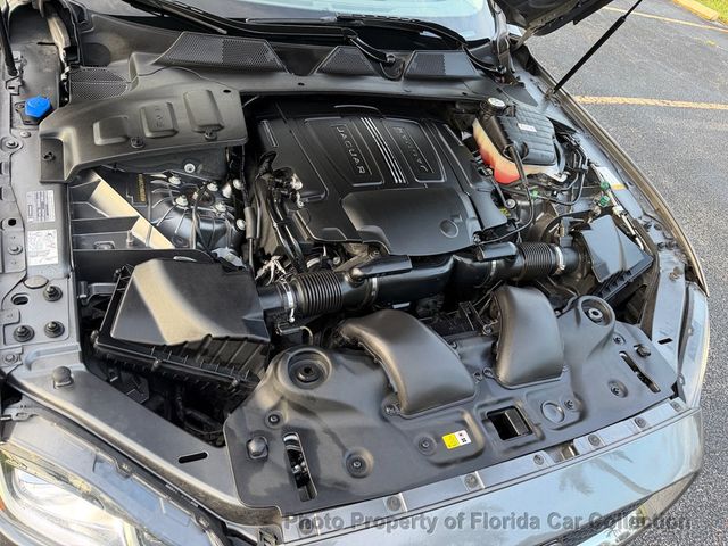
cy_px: 273
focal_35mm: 24
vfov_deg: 56.8
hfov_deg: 71.6
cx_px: 364
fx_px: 505
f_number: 1.78
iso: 200
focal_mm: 6.76
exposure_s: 1/91
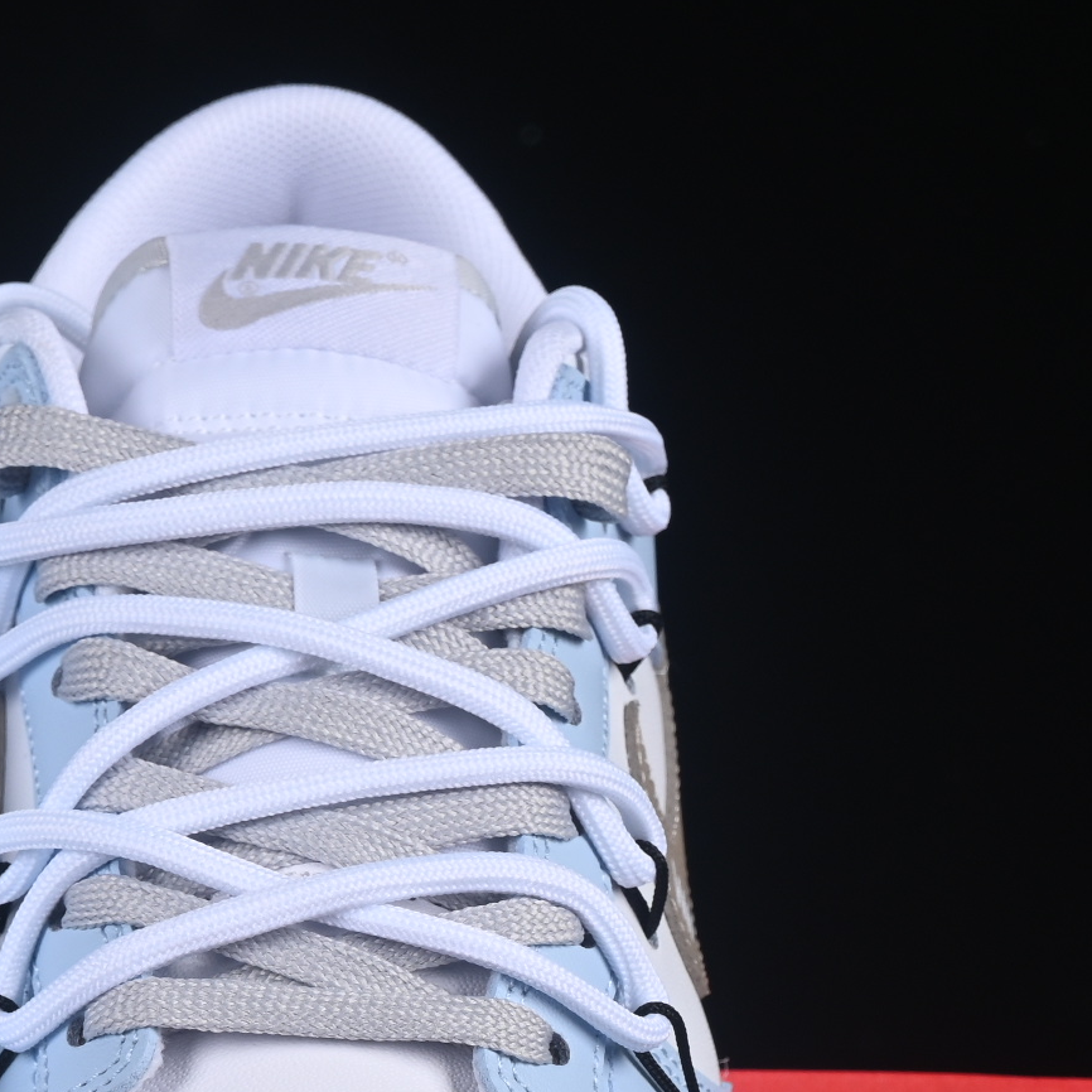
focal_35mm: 205
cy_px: 1136
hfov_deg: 8.5
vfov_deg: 8.5
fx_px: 7317
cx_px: -74
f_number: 8
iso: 160
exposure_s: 1/80
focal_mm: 50
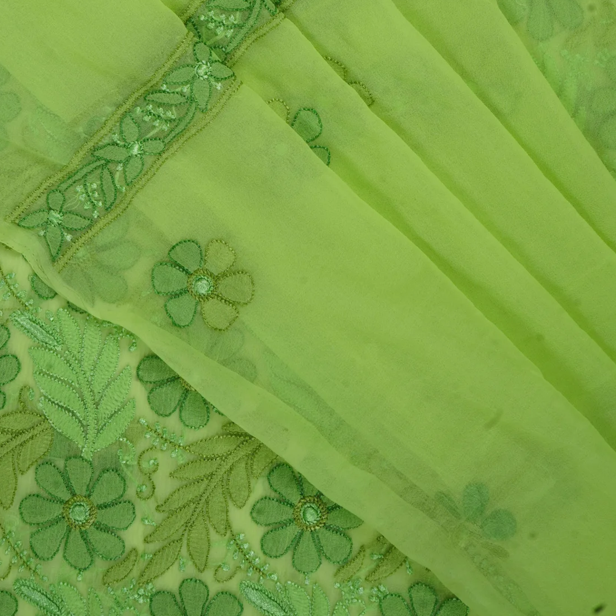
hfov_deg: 30.0
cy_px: -51
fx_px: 1148
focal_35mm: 57
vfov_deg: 27.6
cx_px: 276
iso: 100
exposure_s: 1/125
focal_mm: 29
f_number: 16
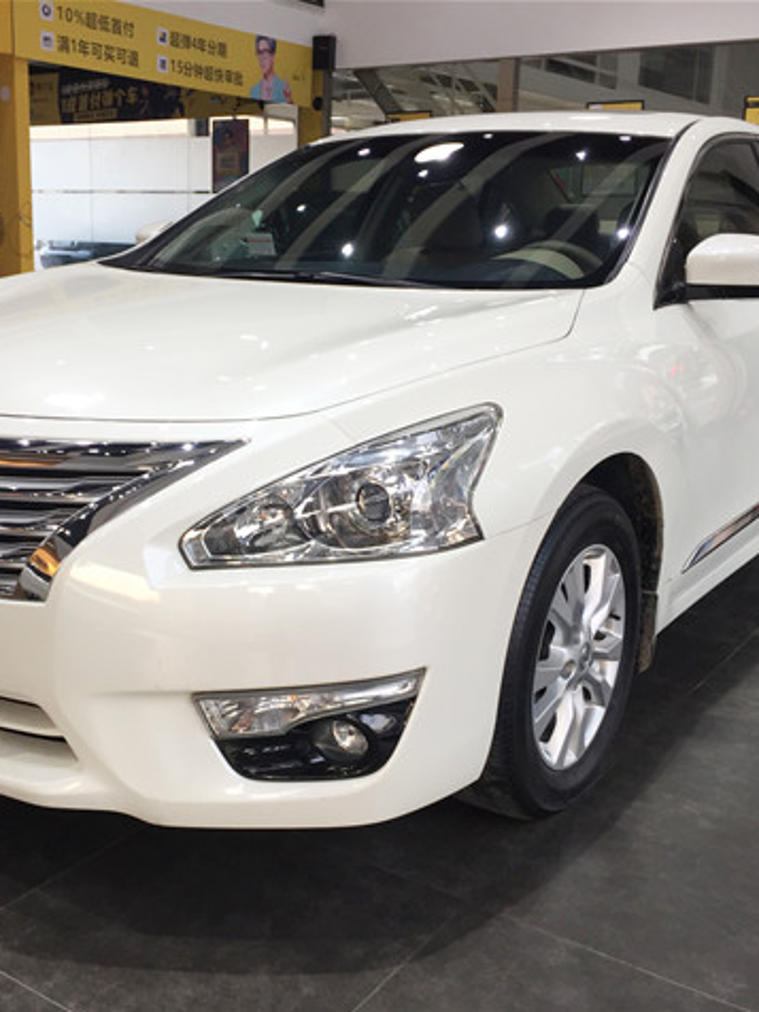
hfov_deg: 36.7
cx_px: 308
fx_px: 1140
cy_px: 508
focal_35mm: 39
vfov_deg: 47.9
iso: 40
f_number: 2.2
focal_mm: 4.15
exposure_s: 1/50
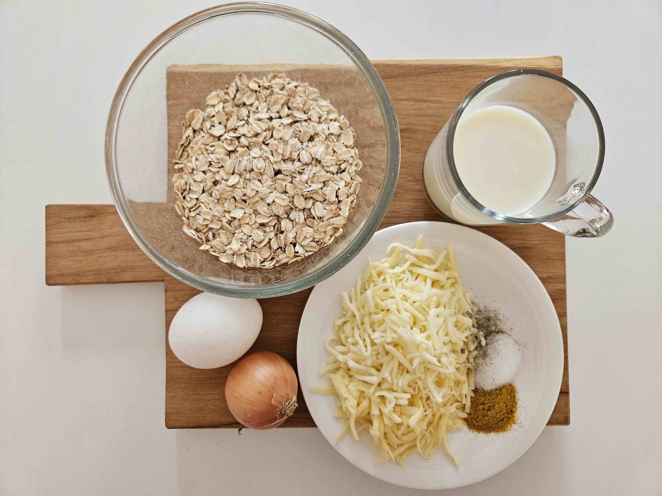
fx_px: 440
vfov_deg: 58.9
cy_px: 248
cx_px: 331
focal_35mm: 23
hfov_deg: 73.9
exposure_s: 1/100
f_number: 1.8
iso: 500
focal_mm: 5.4
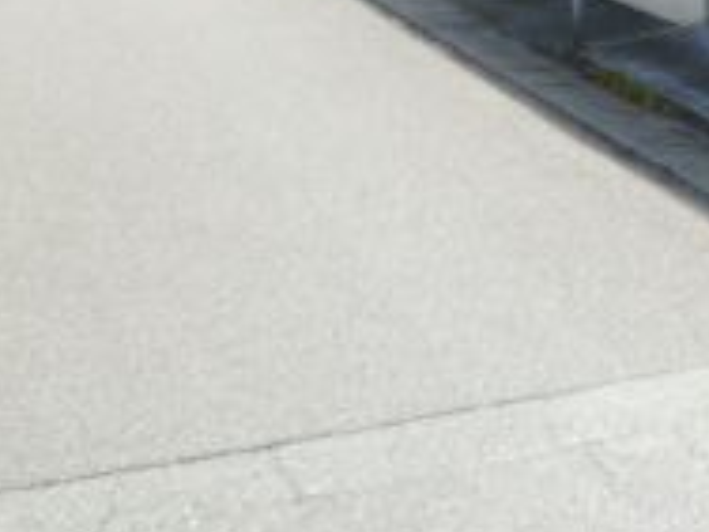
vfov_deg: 15.8
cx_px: 1116
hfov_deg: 19.5
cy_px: -291
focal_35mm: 85
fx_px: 1741
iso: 80
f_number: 4
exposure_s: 1/200
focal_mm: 4.5
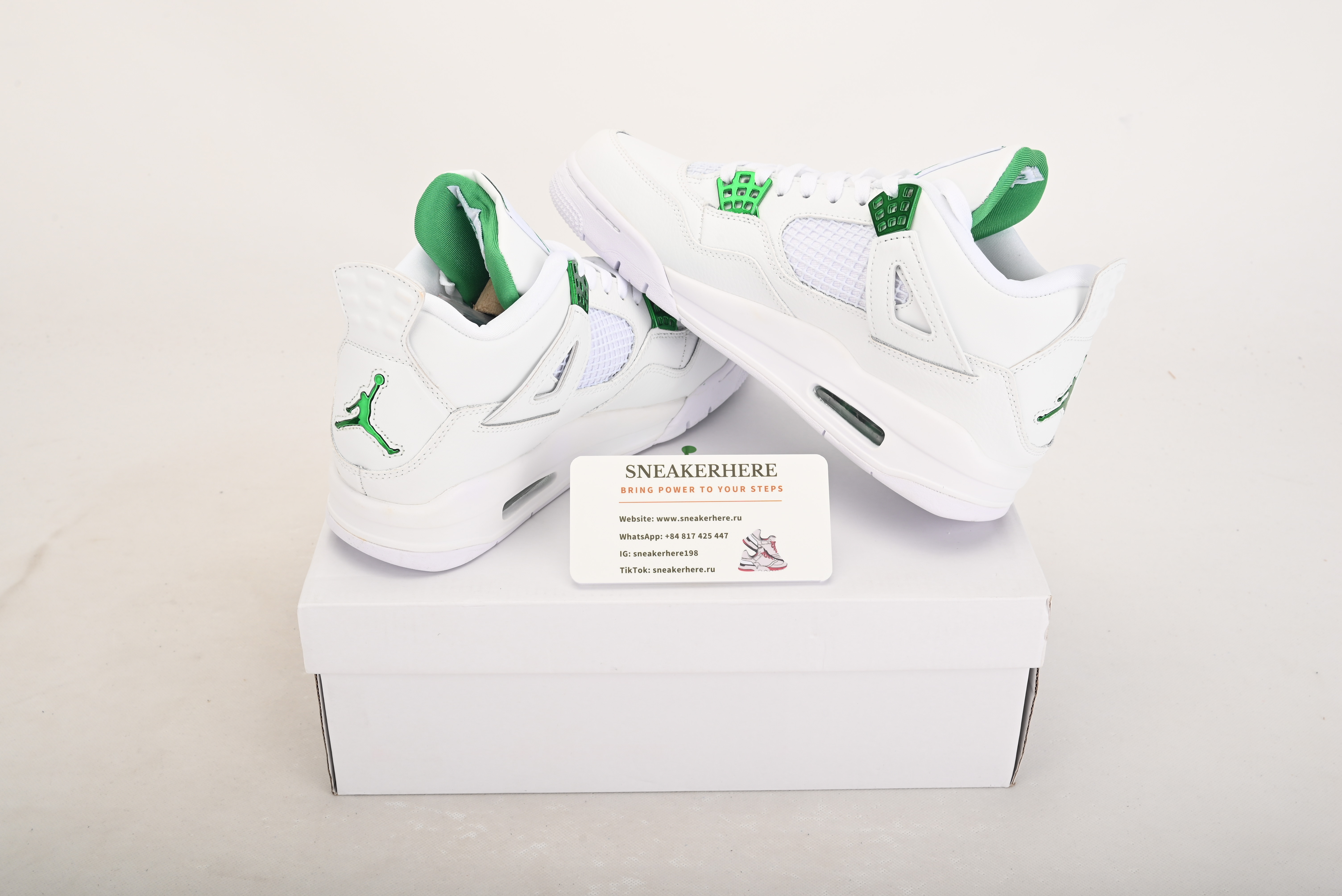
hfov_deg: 49.5
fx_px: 1454
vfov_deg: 34.2
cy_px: 448
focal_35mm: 39
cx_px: 671
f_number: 13
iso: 100
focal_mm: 39
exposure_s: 1/200
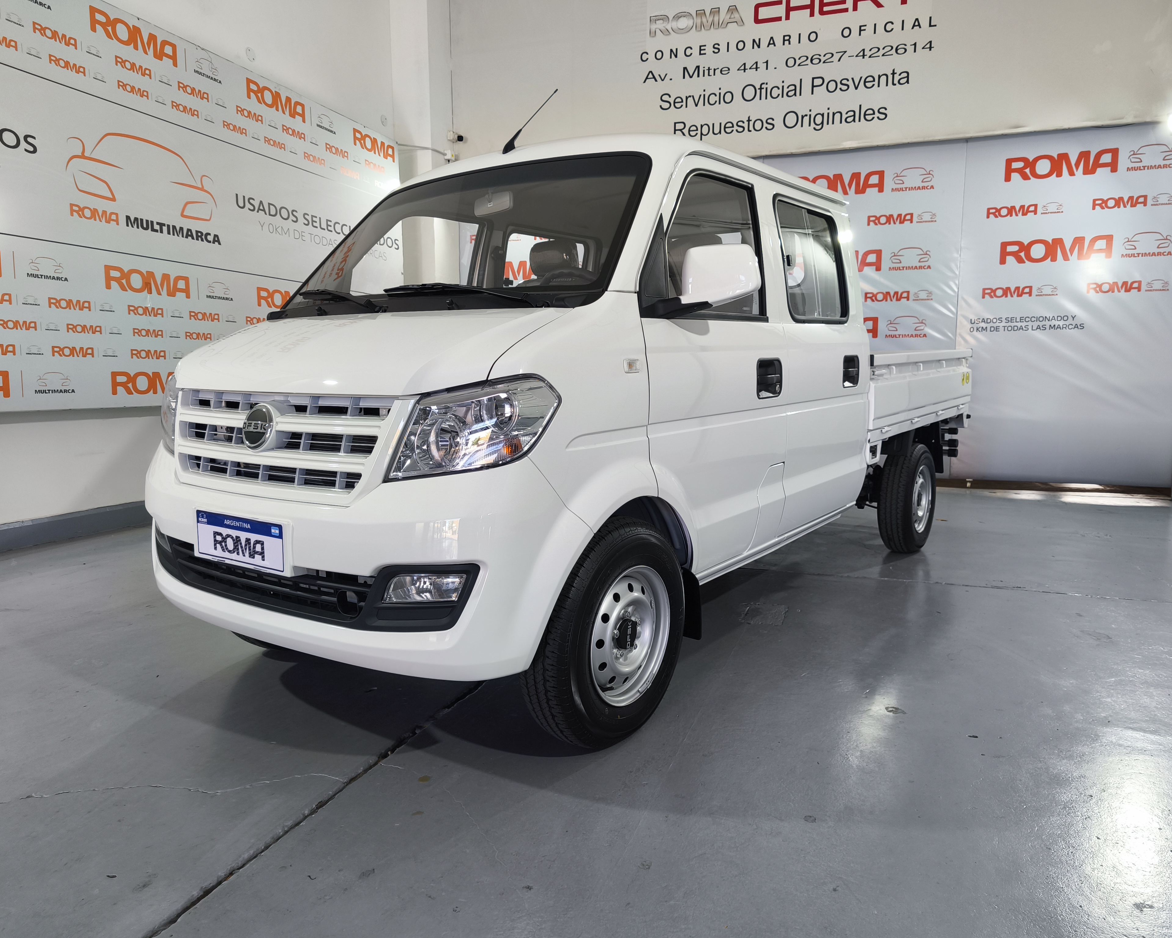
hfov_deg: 70.2
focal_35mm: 24
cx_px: 616
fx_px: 833
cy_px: 469
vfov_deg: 58.8
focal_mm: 5.35
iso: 125
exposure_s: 1/100
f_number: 1.7
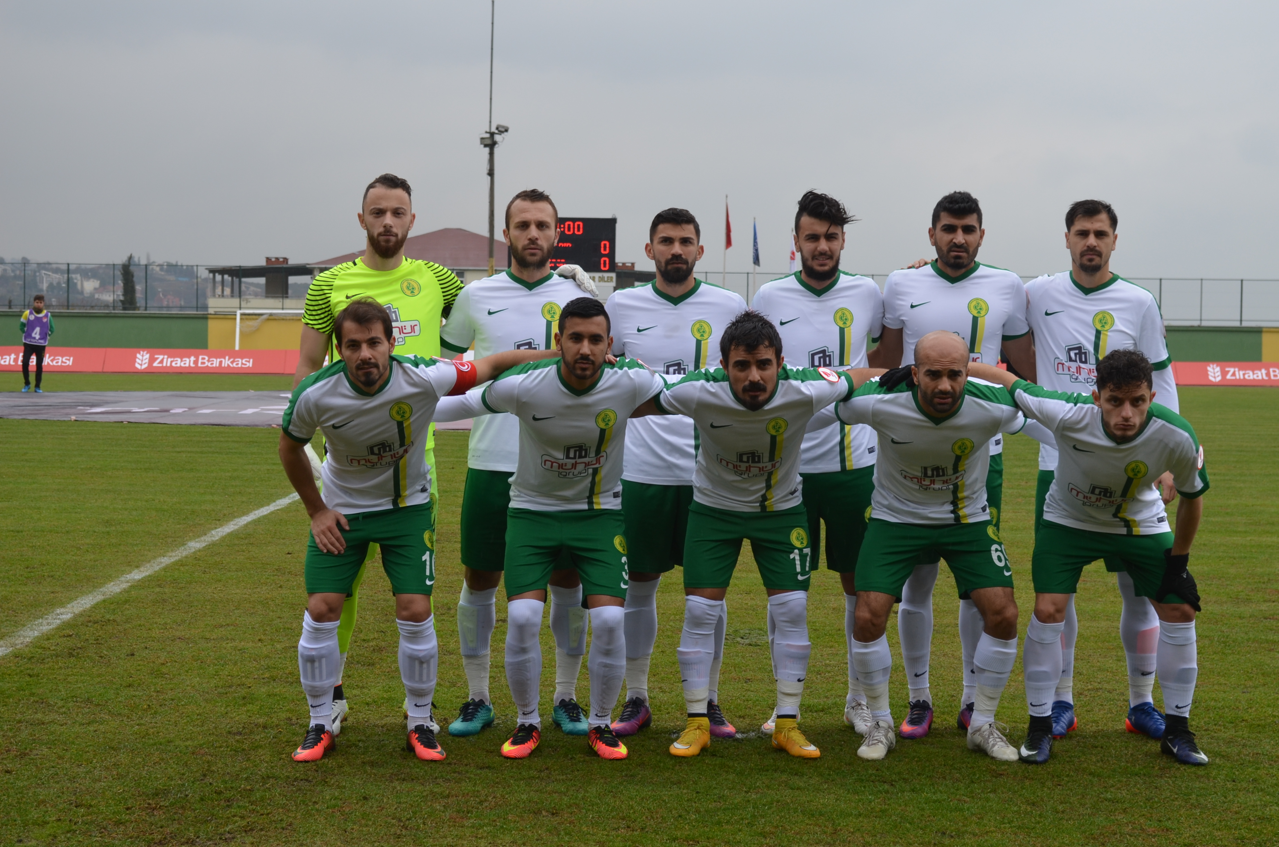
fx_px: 2393
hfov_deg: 29.9
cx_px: 640
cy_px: 424
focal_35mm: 68
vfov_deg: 20.1
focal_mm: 45
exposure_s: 1/200
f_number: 7.1
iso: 200
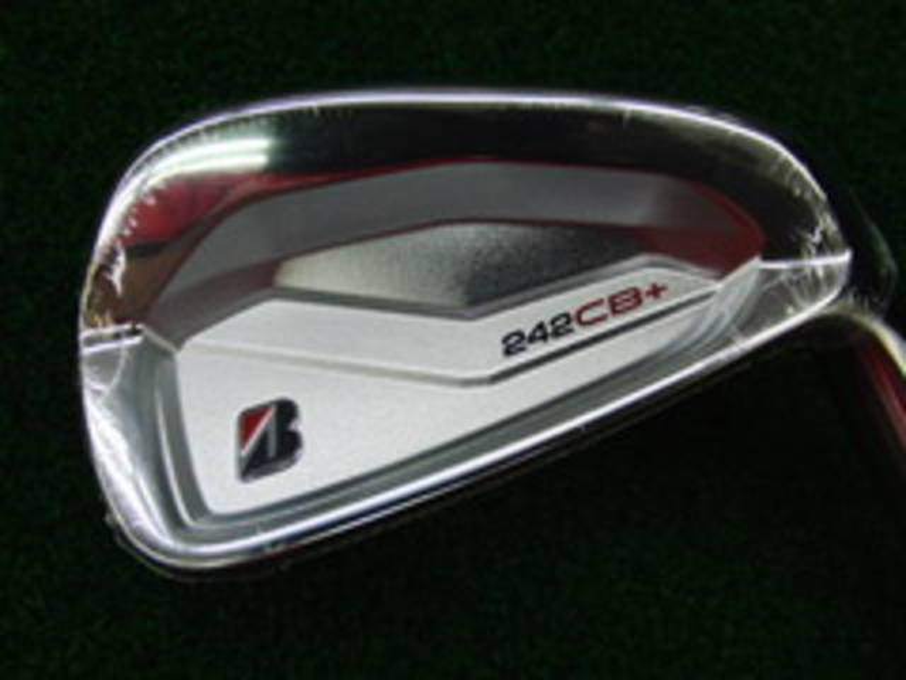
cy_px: 340
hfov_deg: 50.1
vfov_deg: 38.7
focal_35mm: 37
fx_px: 968
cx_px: 453
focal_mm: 6.42
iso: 160
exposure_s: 1/80
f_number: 3.6
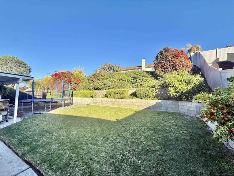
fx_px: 95
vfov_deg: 85.7
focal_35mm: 14
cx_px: 117
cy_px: 88
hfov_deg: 102.1
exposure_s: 1/841
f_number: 2.2
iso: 50
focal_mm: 2.22
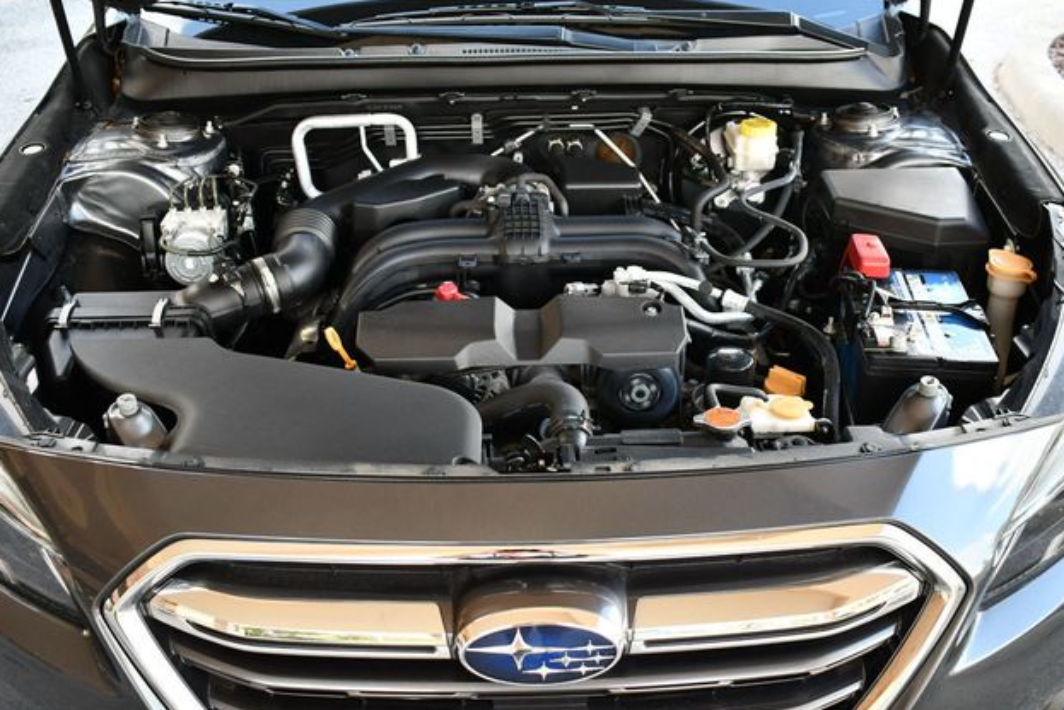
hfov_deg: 51.9
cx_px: 535
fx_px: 1094
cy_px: 358
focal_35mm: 37
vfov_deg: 36.0
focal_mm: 18
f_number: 3.5
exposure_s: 1/250
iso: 720
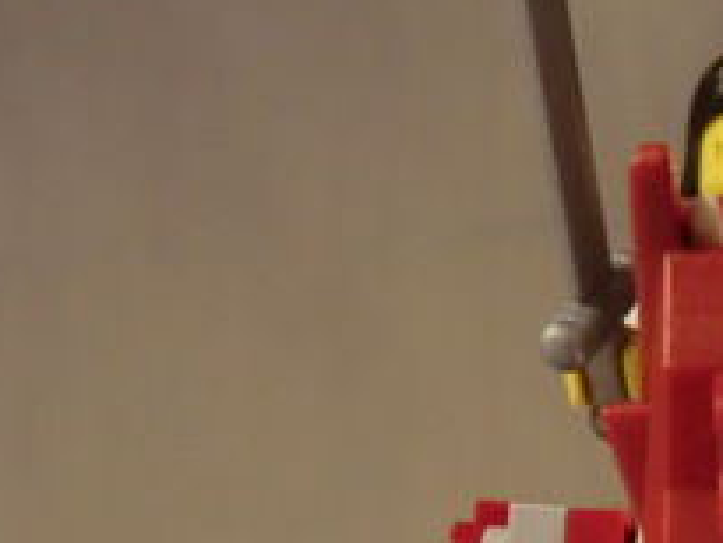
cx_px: 765
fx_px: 1776
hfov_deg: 21.9
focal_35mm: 85
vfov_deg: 16.8
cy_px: 603
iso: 320
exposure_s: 1/60
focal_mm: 6.1
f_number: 3.6
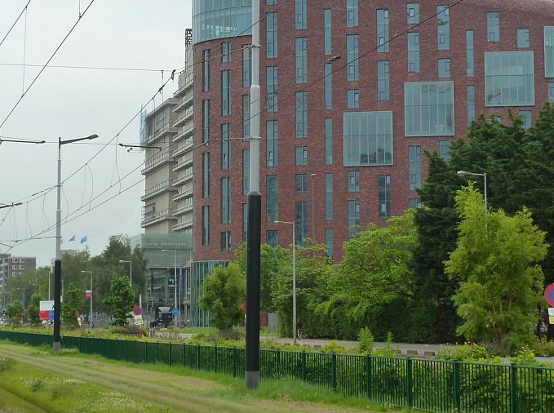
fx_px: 1325
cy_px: 172
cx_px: 336
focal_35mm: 83
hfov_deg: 23.6
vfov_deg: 17.7
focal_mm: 9.1
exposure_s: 1/100
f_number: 3.9
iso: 125
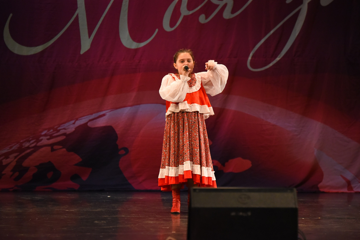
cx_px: 194
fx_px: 2181
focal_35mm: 218
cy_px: 122
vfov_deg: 6.3
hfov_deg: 9.4
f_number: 3.5
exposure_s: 1/500
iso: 5000
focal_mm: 200
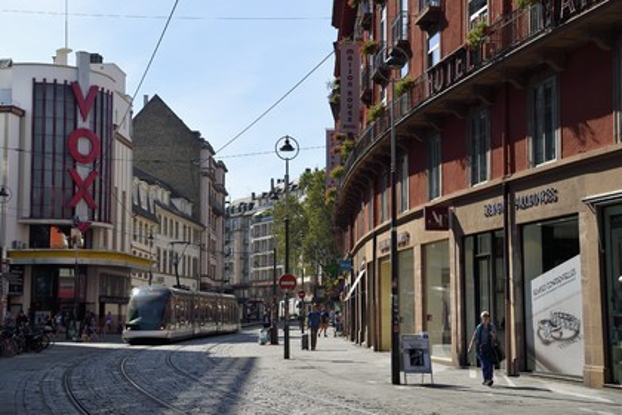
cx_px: 311
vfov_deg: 22.6
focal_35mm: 60
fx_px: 1037
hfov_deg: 33.4
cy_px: 208
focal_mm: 60
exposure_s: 1/320
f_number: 10
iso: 200
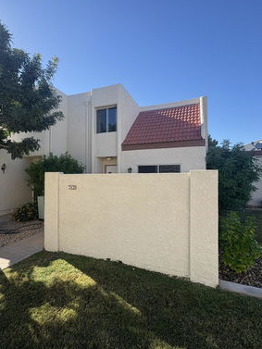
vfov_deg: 84.6
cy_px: 173
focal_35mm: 19
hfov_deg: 68.2
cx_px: 109
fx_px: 192
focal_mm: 2.22
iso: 40
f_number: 2.2
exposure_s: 1/858
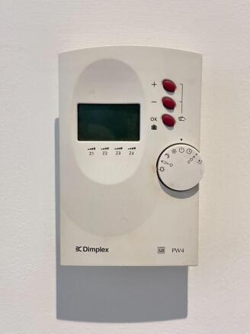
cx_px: 125
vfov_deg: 39.6
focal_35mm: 48
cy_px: 167
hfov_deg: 30.3
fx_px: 462
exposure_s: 1/33
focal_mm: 6.86
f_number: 1.78
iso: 500
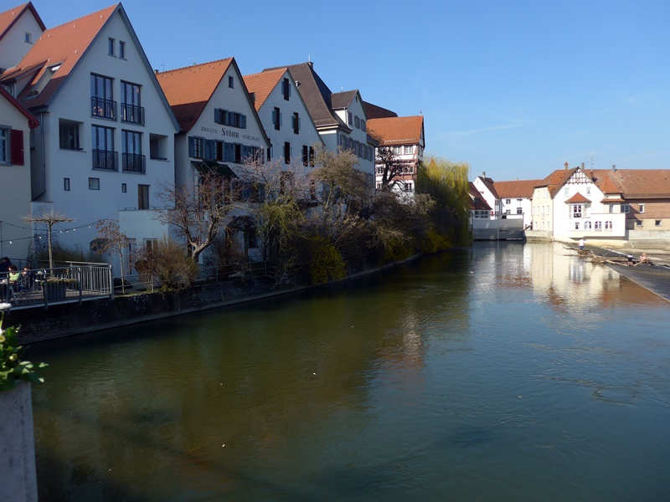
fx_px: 542
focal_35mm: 28
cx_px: 335
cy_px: 251
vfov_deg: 49.7
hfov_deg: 63.4
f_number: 2.8
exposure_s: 1/1300
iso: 80
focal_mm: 6
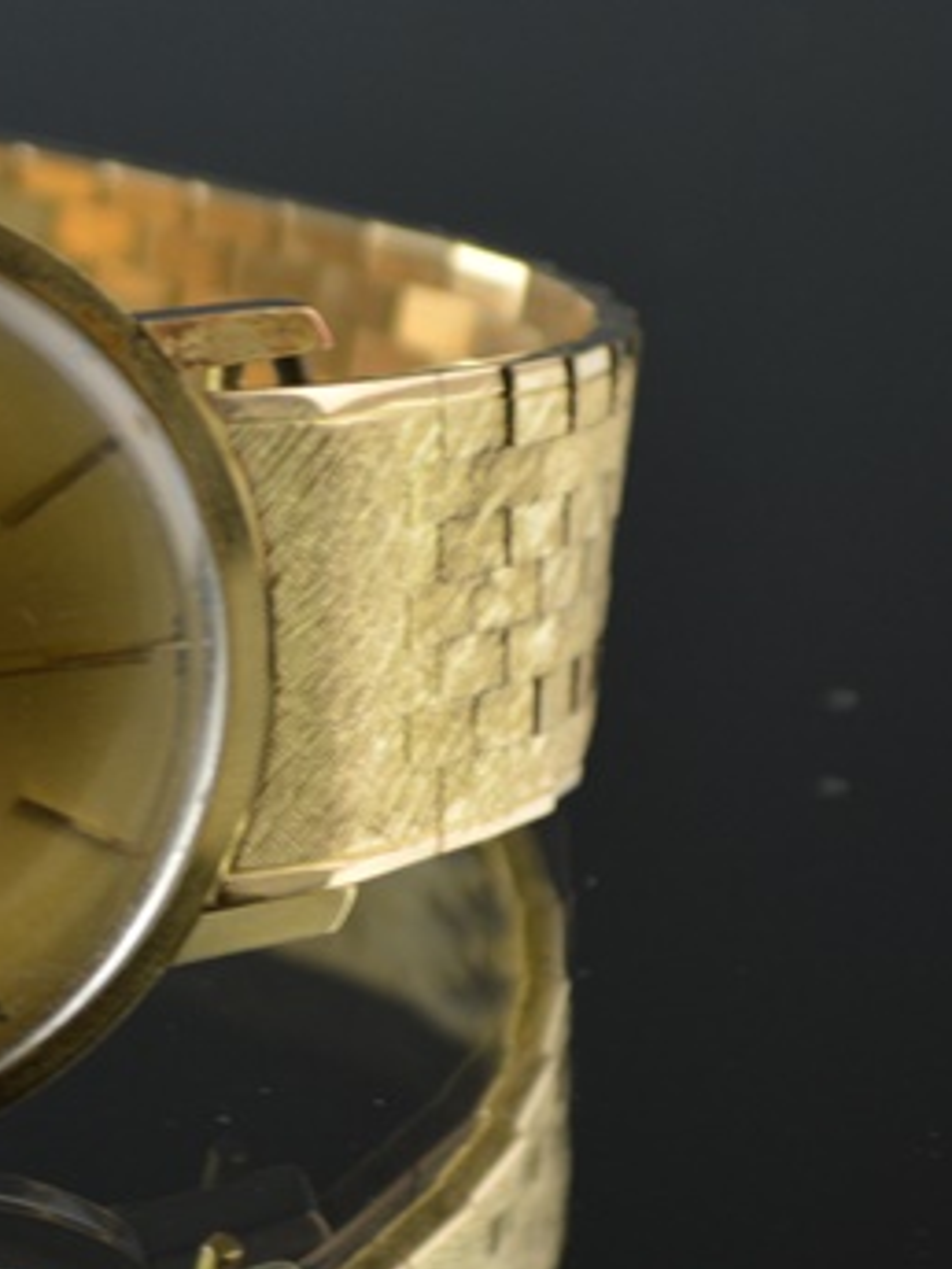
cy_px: 587
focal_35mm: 207
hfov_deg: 7.1
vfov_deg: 9.5
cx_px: -181
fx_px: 7600
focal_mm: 55
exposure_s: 1/125
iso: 400
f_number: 5.6
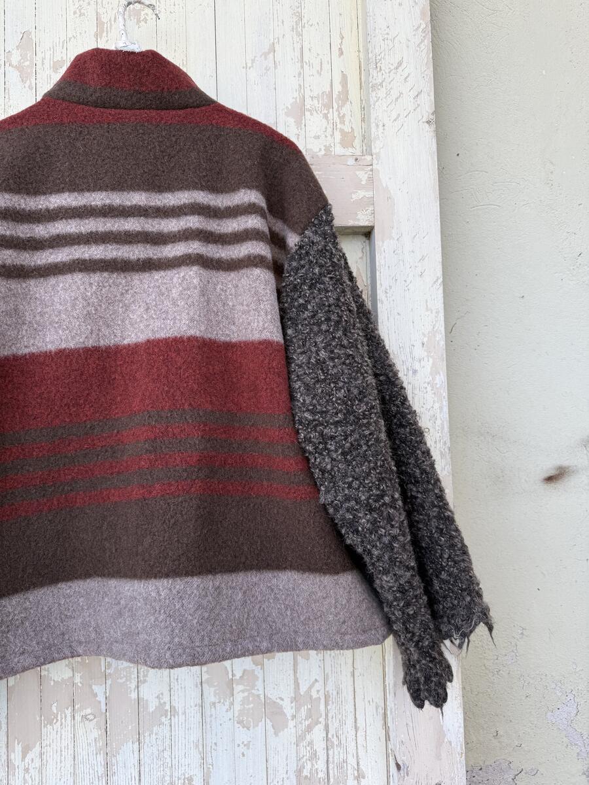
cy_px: 392
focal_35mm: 24
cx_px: 294
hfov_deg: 56.8
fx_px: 544
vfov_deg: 71.6
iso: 80
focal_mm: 6.76
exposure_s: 1/355
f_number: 1.78
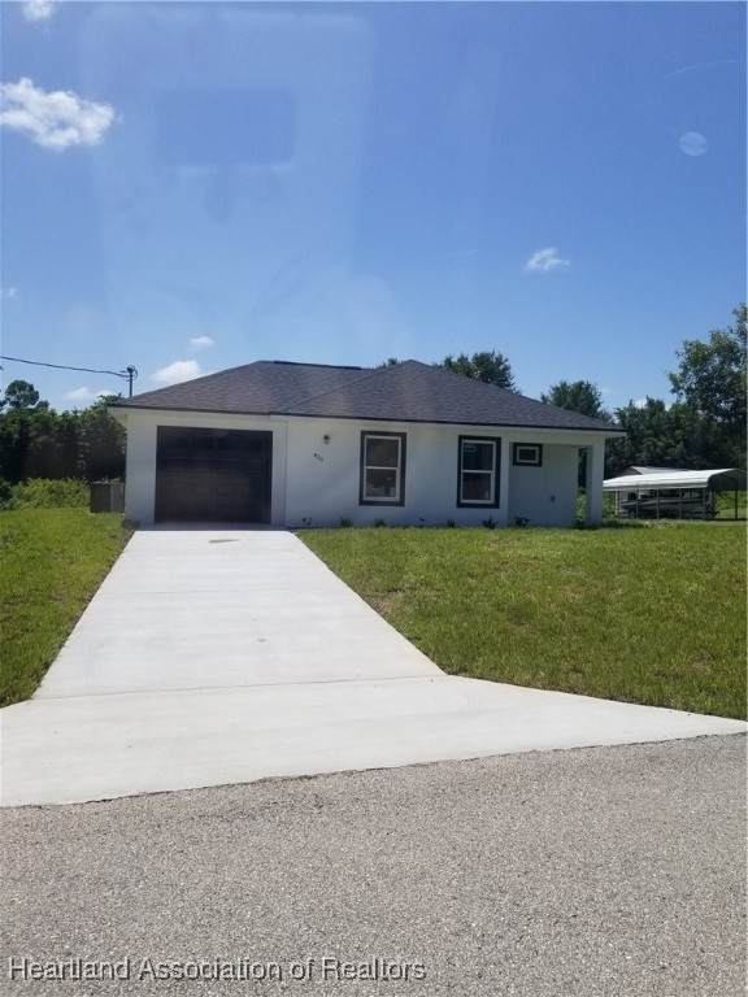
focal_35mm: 26
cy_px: 498
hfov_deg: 53.1
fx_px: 749
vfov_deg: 67.3
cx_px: 374
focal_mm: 4.25
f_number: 1.7
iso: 50
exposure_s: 1/3128
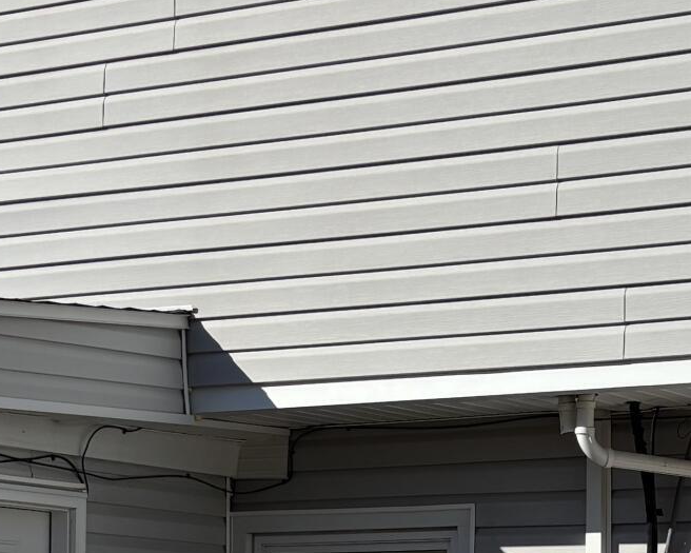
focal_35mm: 116
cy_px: 573
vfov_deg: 13.1
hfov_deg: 16.4
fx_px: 2373
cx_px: 621
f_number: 1.6
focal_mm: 5.96
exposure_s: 1/5952
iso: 50
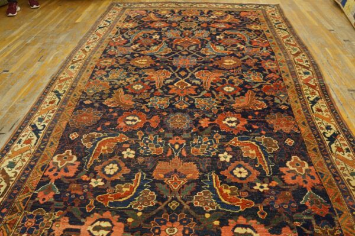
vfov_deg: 43.5
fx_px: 296
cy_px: 118
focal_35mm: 30
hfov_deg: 62.0
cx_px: 178
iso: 1250
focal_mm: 20
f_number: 4
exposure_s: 1/60
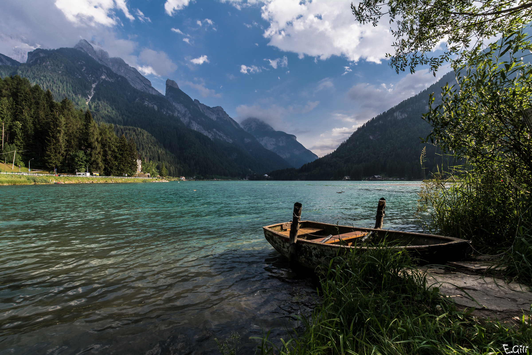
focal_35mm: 15
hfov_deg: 100.4
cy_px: 178
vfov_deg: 77.3
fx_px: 222
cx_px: 266
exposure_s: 1/60
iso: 100
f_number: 11
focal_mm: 10
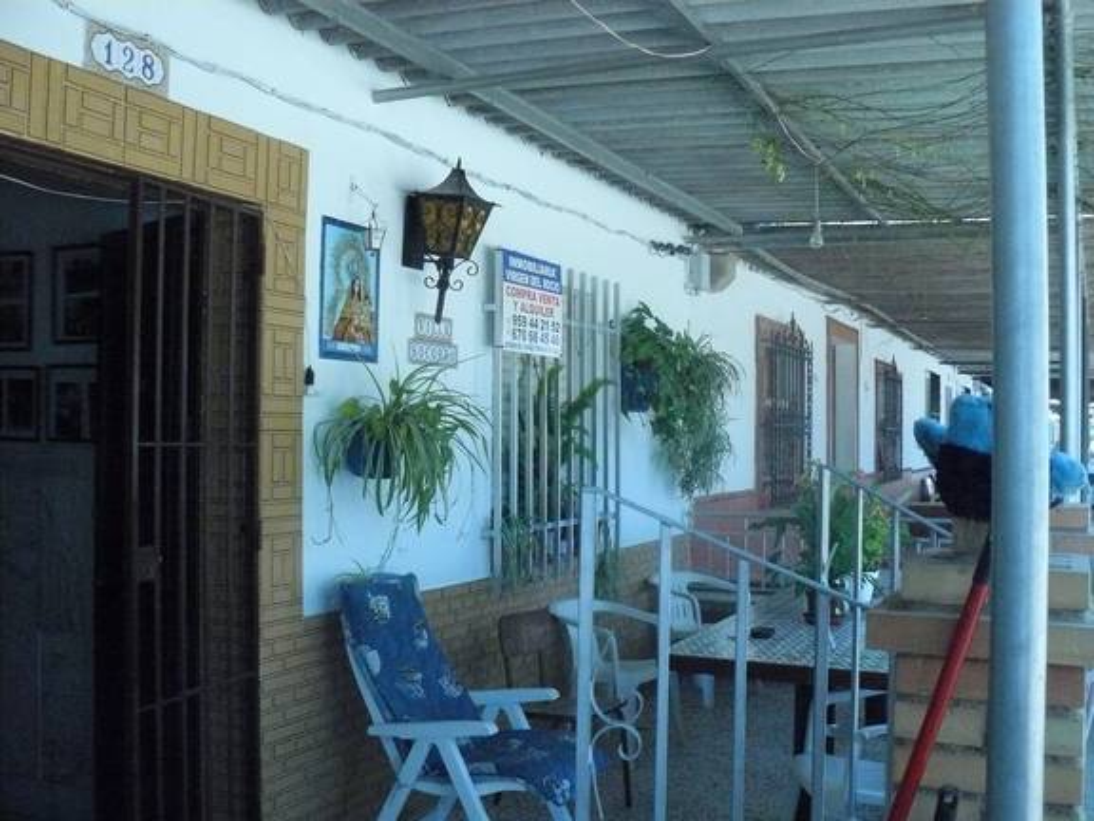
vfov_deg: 39.7
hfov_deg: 51.4
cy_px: 410
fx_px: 1138
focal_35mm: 36
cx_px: 547
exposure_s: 1/800
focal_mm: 6
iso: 800
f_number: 2.8
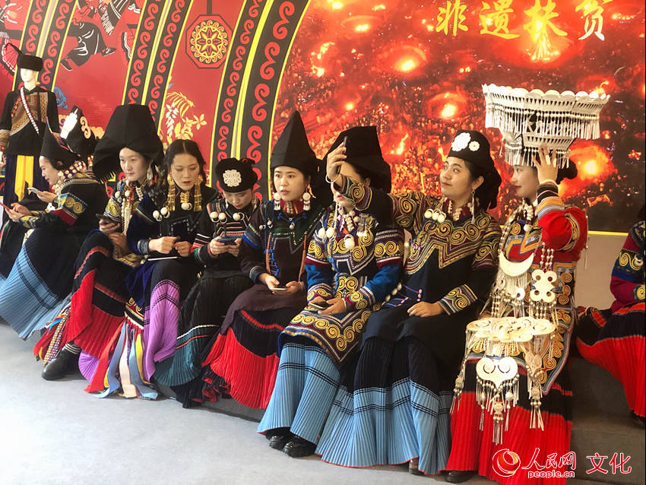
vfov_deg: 25.7
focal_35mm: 57
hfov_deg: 33.8
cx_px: 323
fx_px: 1064
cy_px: 242
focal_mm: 6.6
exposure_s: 1/33
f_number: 2.8
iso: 640
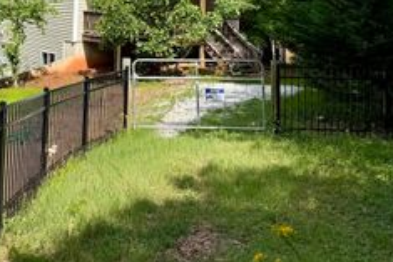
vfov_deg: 23.7
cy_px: -36
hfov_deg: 36.3
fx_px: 579
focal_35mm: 53
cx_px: 84
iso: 80
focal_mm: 6.76
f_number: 1.78
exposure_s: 1/3279
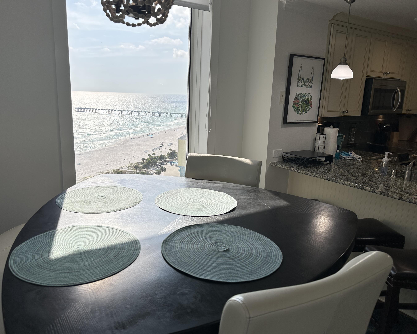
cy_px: 166
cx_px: 189
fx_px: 321
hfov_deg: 65.9
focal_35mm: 26
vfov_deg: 54.9
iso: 80
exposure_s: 1/2252
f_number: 1.78
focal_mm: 6.86
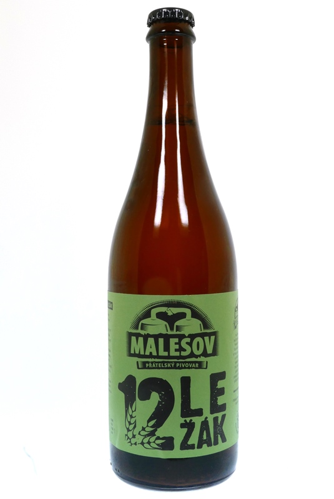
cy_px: 250
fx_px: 611
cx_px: 167
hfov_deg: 30.6
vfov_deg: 44.5
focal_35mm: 44
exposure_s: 1/25
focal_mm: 19.9
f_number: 16
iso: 800
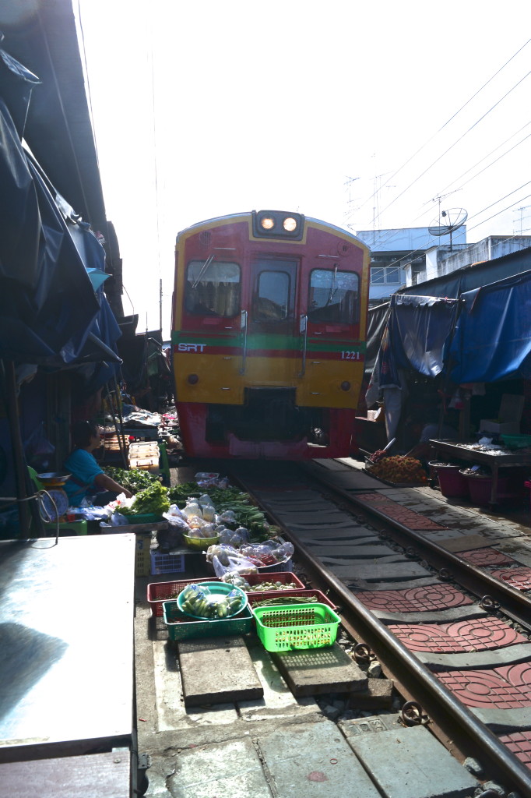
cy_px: 399
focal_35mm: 27
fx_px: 598
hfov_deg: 47.9
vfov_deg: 67.4
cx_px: 266
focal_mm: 18
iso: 100
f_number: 8
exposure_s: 1/320
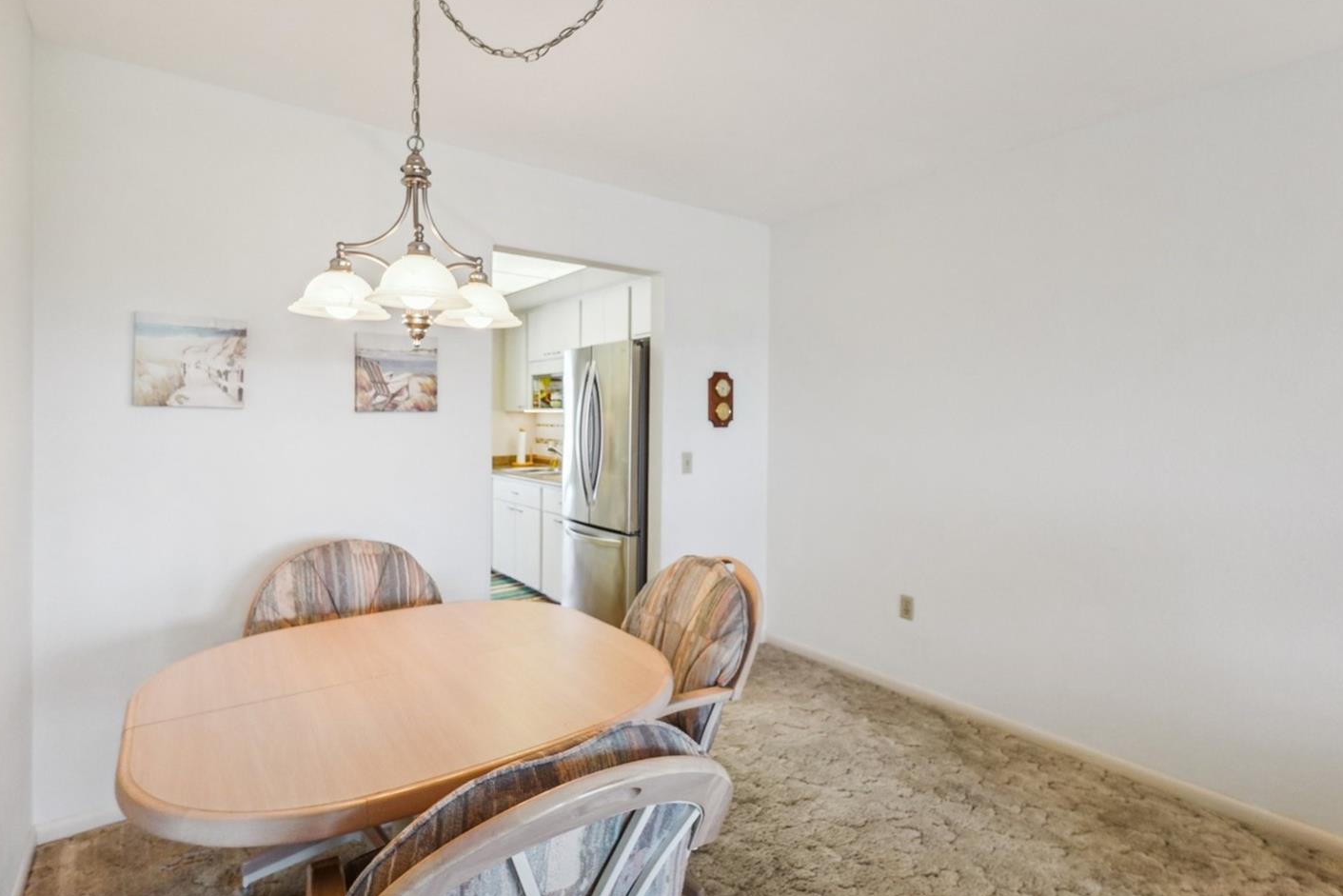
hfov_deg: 93.3
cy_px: 470
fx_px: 634
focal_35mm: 17
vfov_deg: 70.4
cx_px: 676
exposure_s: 1/30
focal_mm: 10
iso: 400
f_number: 8
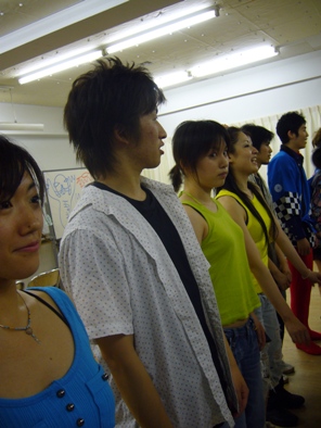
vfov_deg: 52.6
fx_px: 432
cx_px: 160
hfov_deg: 40.7
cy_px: 214
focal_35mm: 35
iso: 100
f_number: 2.8
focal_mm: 5.8
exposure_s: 1/15
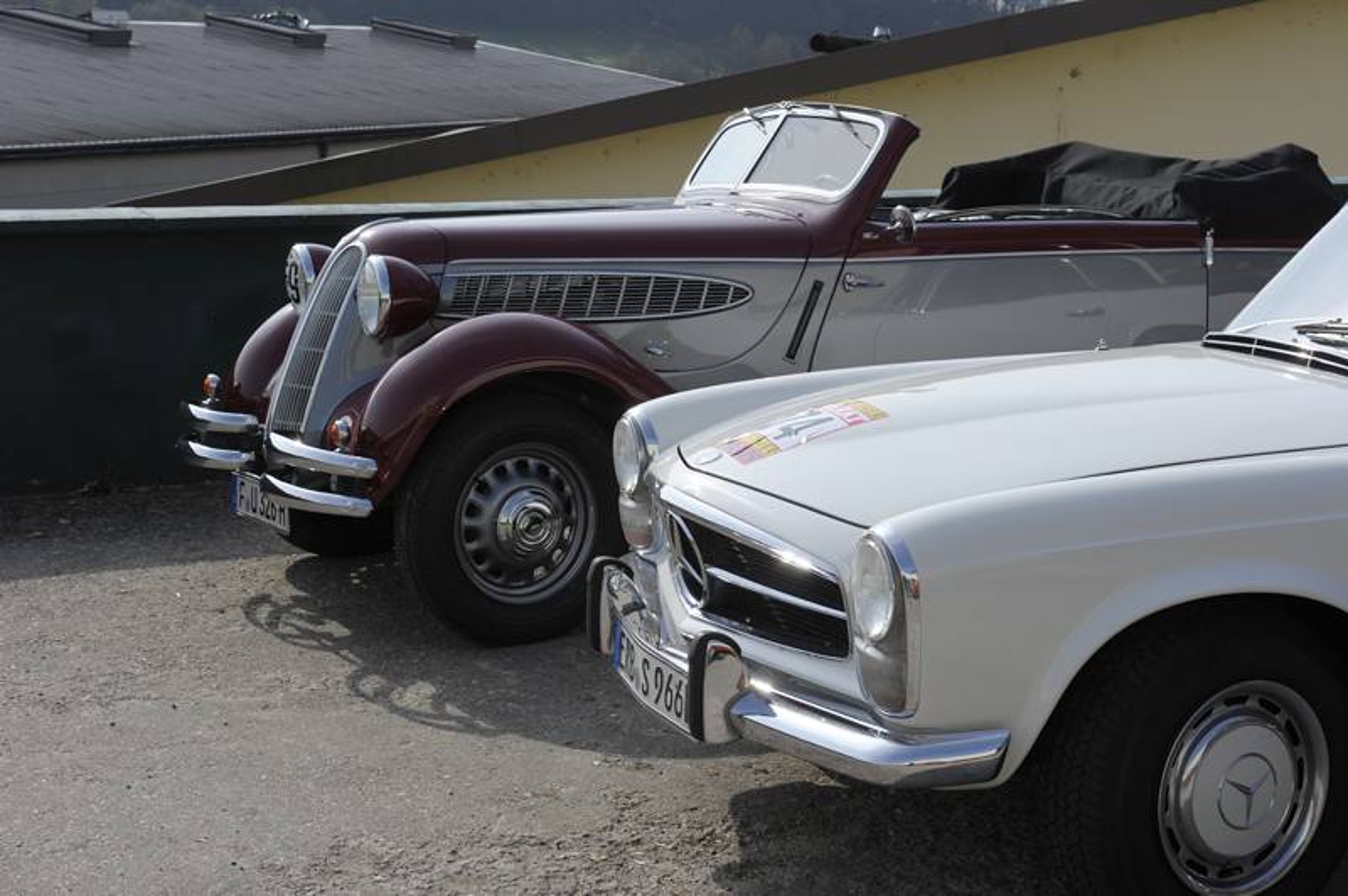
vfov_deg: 21.9
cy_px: 448
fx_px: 2320
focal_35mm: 62
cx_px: 674
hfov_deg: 32.4
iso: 200
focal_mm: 62
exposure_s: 1/250
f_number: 14
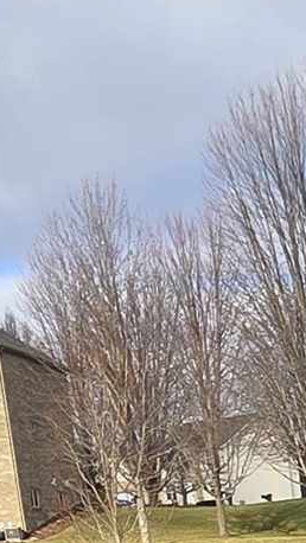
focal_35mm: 95
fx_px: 1369
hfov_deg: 11.0
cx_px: 696
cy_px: 938
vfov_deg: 18.3
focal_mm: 2.2
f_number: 2.2
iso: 50
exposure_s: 1/1314
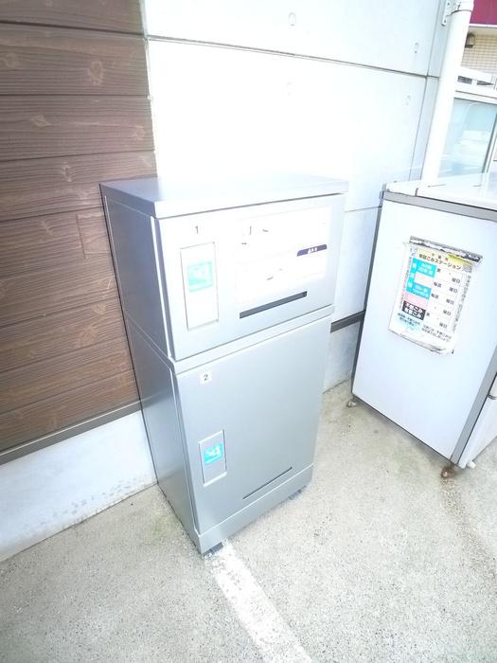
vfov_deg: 71.6
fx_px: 459
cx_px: 248
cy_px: 332
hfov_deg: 56.8
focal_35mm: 24
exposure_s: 1/200
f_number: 2.8
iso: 400
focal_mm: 5.1
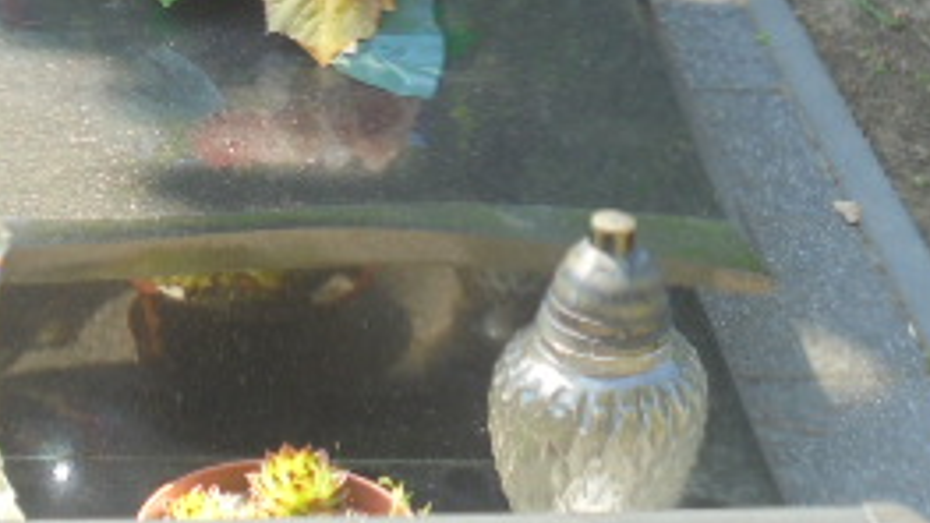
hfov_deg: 18.6
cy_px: -208
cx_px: 184
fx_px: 2812
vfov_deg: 10.3
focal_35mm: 114
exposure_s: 1/80
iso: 100
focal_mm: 7.8
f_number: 4.5
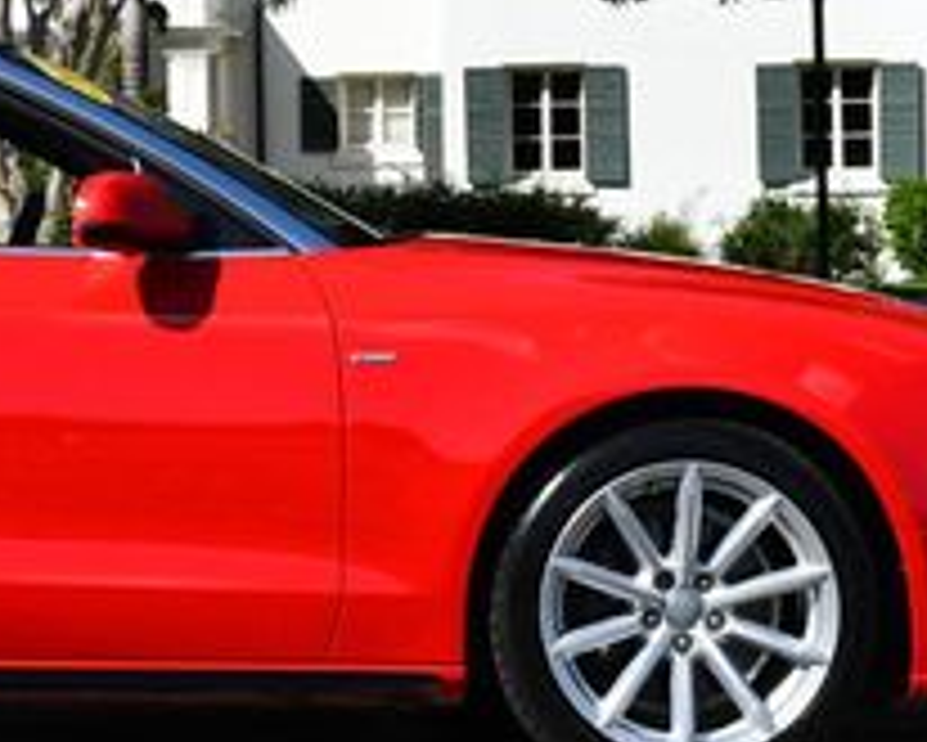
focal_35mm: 146
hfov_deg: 12.9
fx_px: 4007
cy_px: 22
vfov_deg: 10.5
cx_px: -144
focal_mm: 25
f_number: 9
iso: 100
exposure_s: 1/320
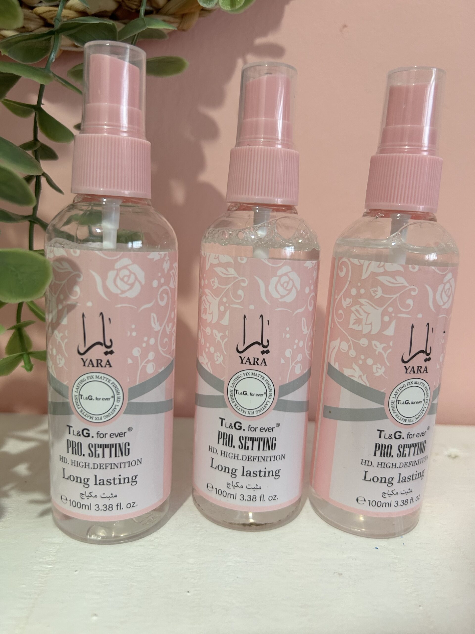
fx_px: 476
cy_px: 317
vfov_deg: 67.3
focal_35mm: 26
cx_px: 238
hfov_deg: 53.1
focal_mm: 5.7
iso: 125
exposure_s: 1/50
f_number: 1.5
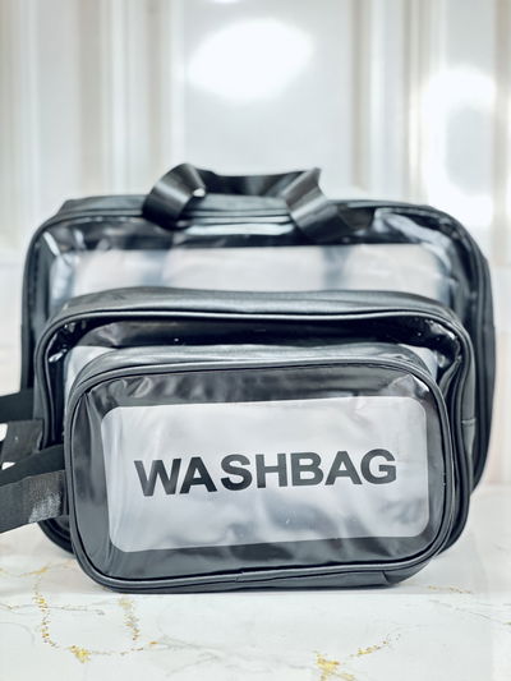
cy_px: 340
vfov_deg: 25.3
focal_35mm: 77
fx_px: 1515
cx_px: 256
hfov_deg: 19.1
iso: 160
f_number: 2.8
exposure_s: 1/33
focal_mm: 9
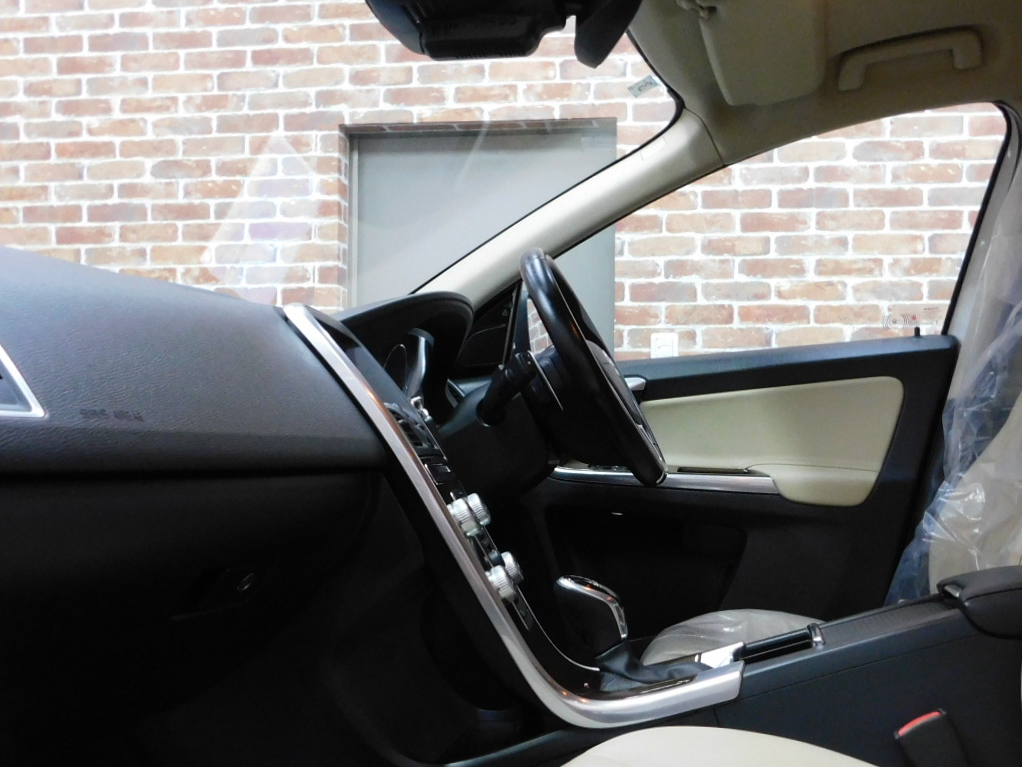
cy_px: 482
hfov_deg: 51.1
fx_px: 1063
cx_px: 593
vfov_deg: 39.4
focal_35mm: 36
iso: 400
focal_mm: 4
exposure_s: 1/20
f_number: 3
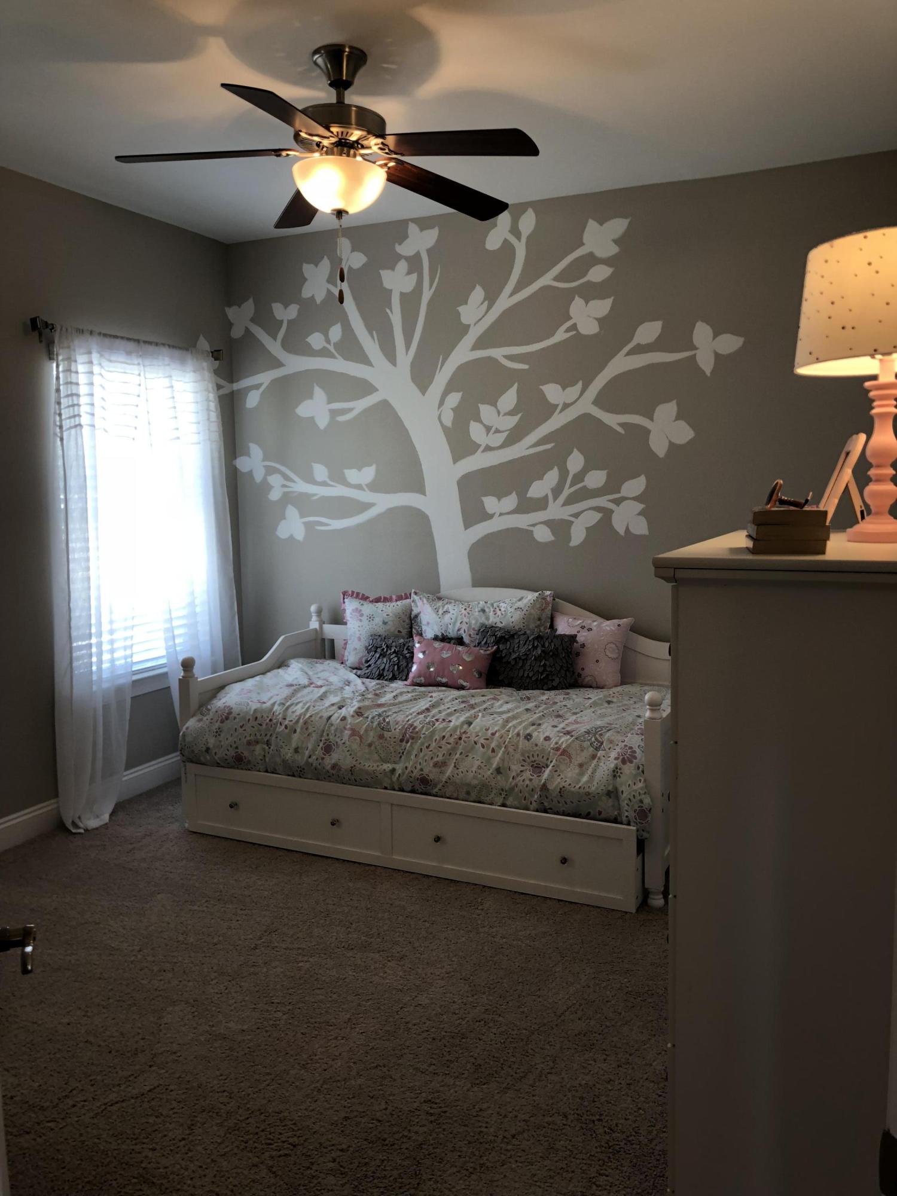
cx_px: 448
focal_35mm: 28
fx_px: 967
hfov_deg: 49.7
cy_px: 598
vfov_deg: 63.4
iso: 125
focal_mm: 4
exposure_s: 1/60
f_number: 1.8
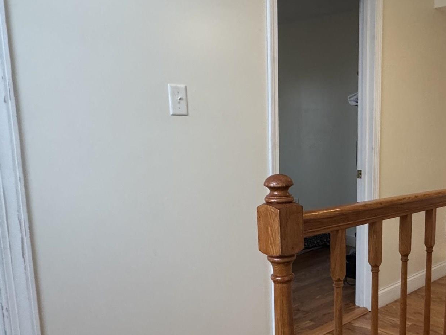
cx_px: 362
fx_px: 451
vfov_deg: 40.4
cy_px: 214
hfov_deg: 49.3
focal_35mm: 35
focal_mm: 2.22
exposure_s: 1/60
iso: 400
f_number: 2.2
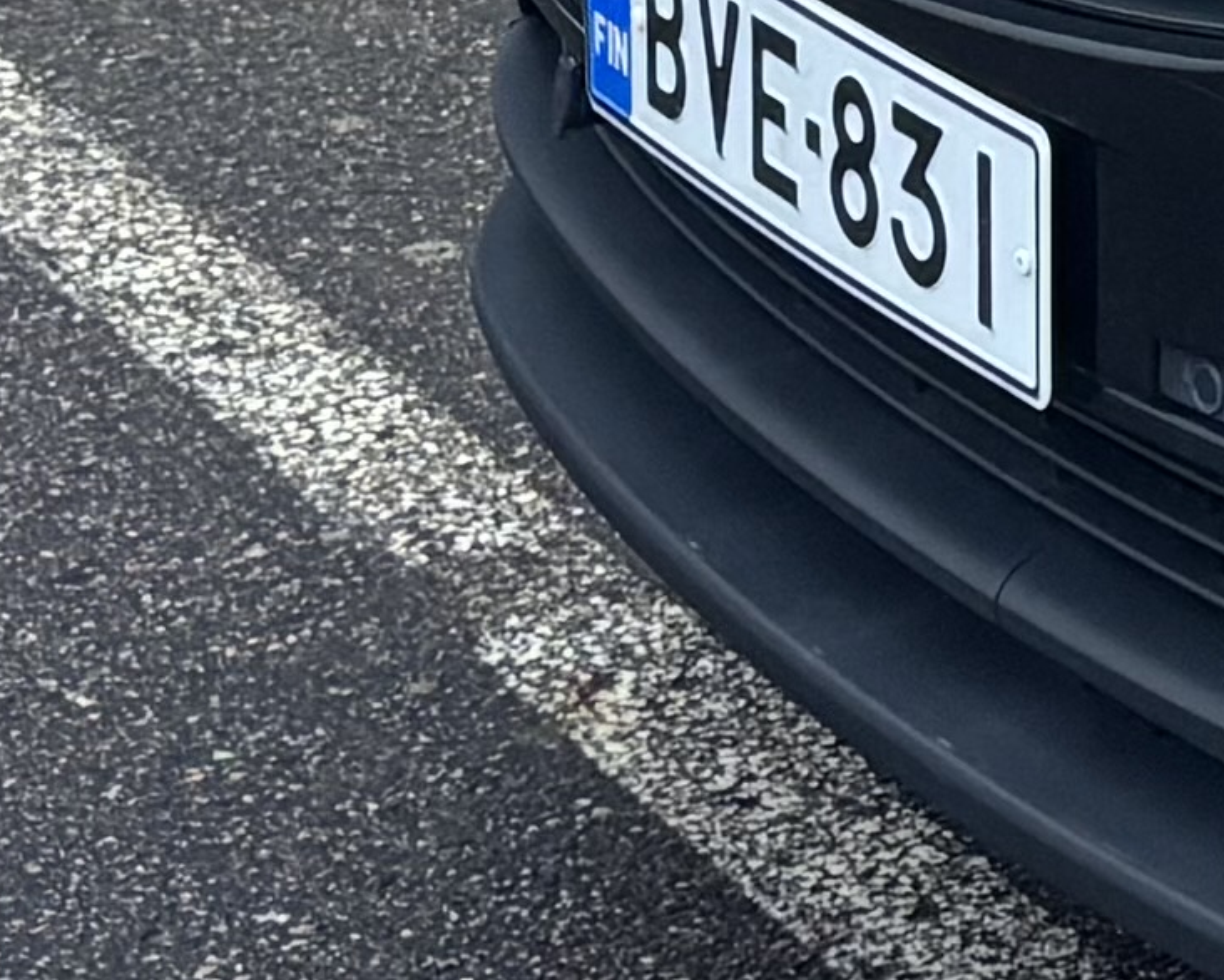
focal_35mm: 198
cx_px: 2747
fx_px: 7175
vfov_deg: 7.5
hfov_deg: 9.0
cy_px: -1094
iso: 320
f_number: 1.6
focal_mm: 5.96
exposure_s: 1/50
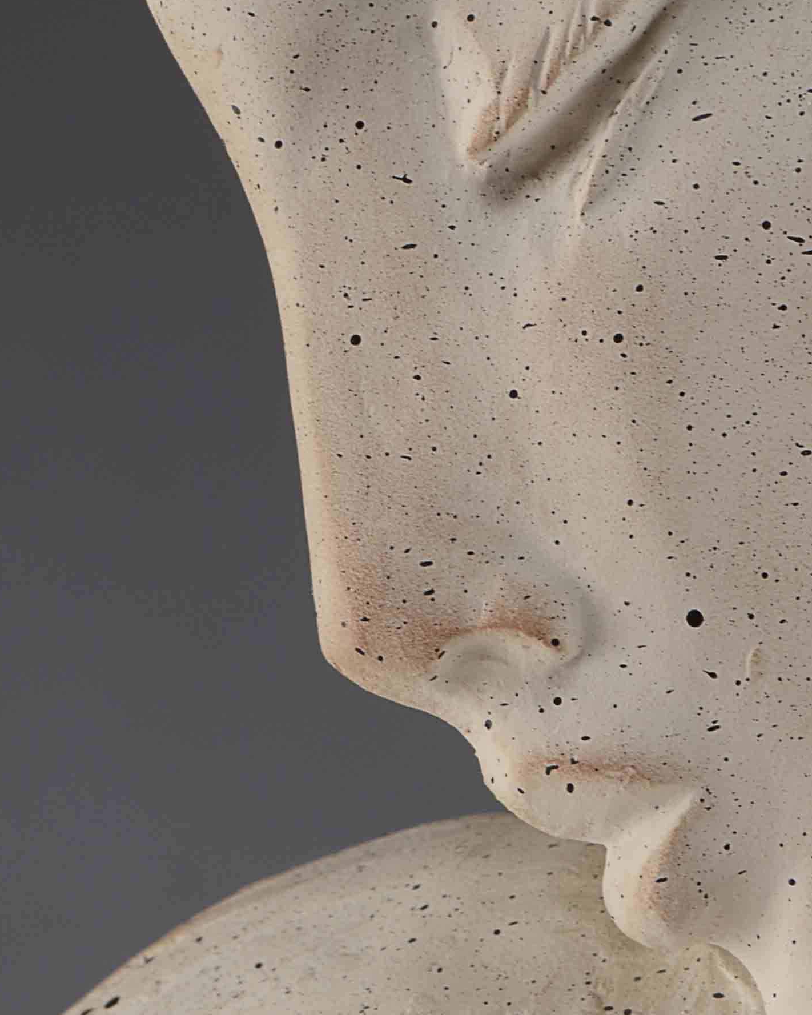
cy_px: 819
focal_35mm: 214
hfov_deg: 7.2
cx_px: 359
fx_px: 6436
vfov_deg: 9.0
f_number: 14
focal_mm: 55
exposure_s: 1/80
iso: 100
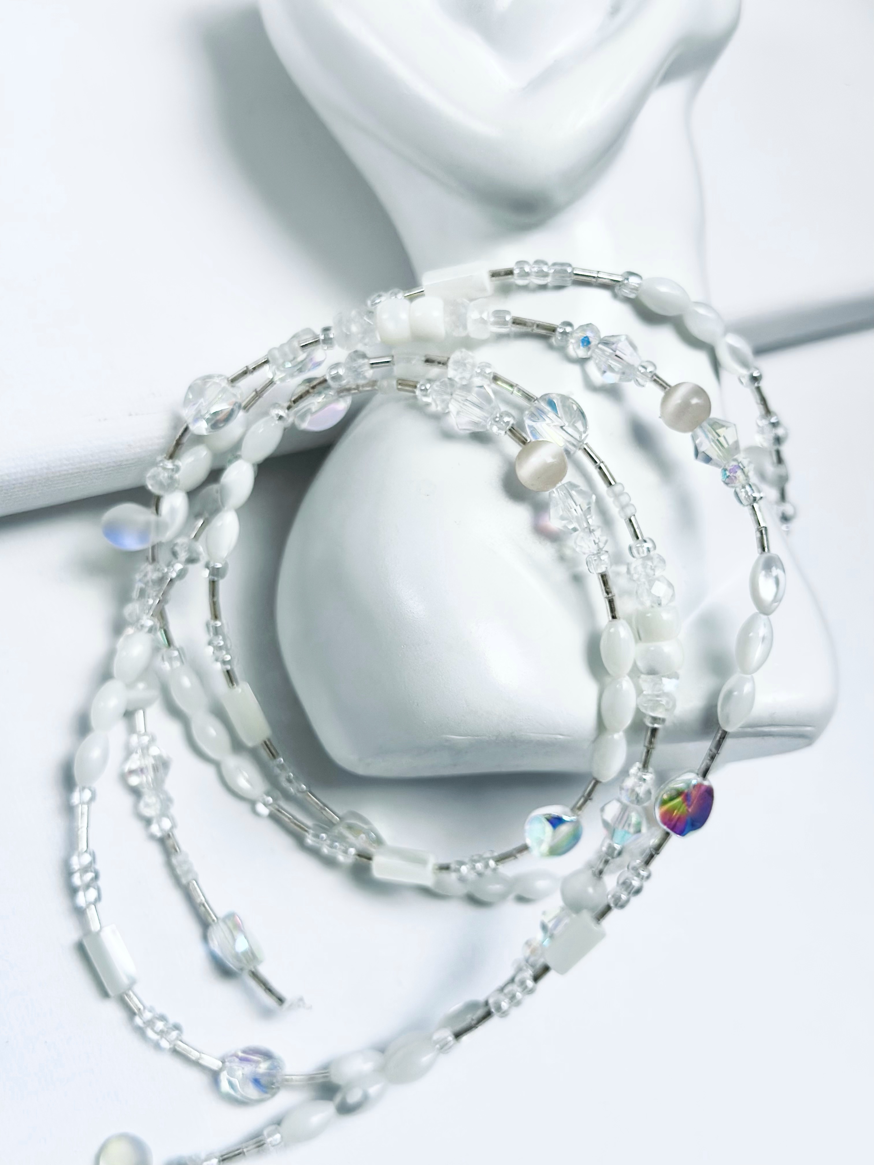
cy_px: 582
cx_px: 437
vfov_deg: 39.7
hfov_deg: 30.3
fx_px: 1616
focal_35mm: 48
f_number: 1.78
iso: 80
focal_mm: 6.86
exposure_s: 1/458
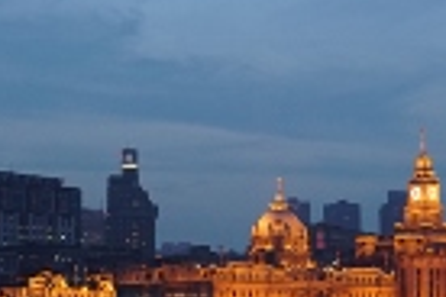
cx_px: 220
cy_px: 228
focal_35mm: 113
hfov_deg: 18.1
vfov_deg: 12.1
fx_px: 1400
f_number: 4
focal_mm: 26
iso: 800
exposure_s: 1/60
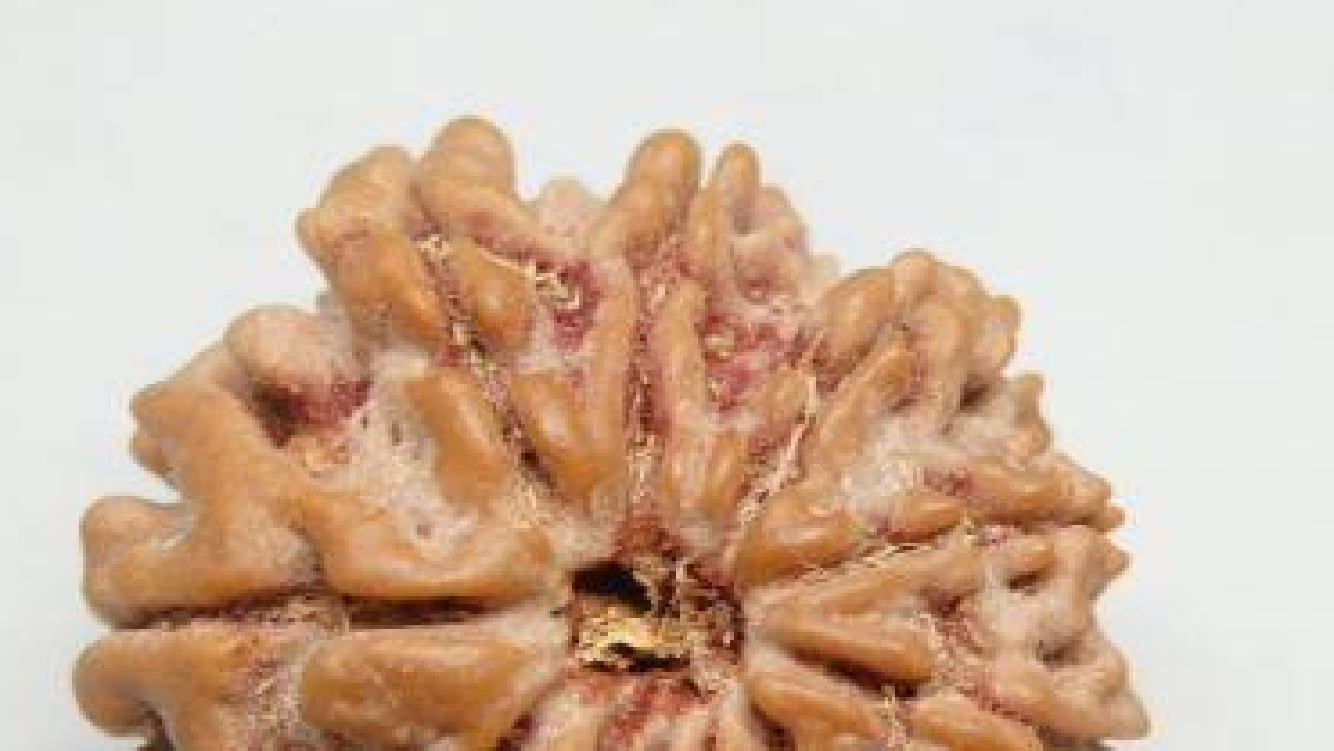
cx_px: 651
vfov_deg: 9.8
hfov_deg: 17.3
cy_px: 611
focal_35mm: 124
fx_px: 4388
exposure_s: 1/100
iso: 400
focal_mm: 11.9
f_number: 4.4
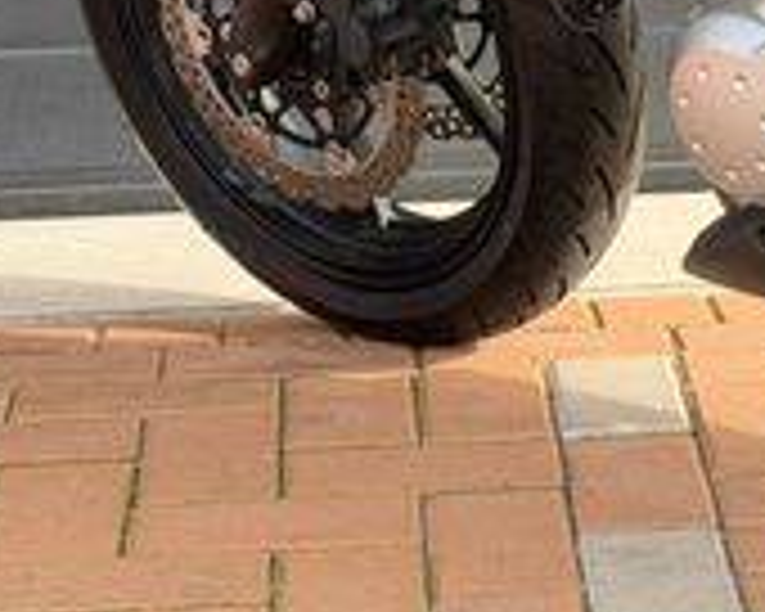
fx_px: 3985
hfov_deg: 10.8
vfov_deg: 8.6
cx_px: 904
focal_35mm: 176
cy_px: -288
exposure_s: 1/865
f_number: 1.78
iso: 100
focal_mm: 6.76
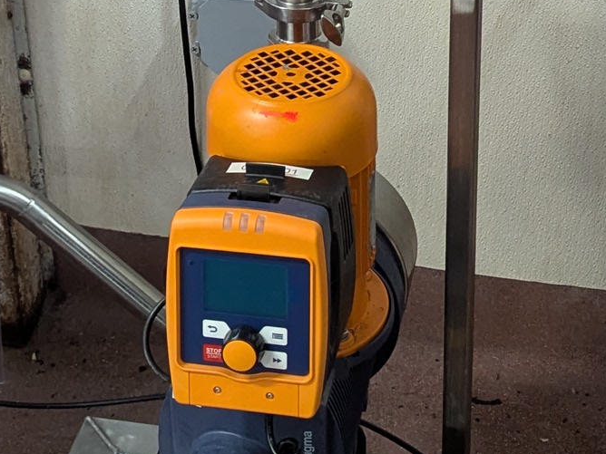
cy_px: 61
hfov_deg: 21.3
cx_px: 273
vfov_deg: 15.9
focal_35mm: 92
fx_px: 1611
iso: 1391
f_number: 1.85
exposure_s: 1/106
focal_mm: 6.81
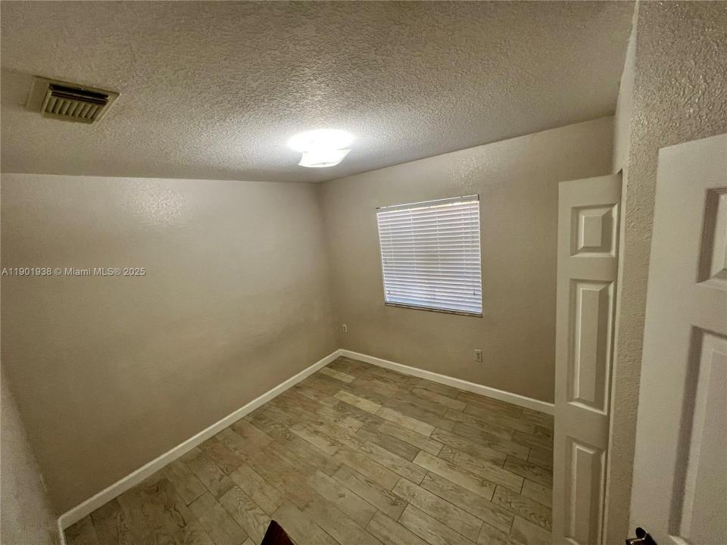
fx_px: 273
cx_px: 364
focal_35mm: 13
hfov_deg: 106.2
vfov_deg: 89.9
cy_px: 272
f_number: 1.8
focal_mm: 1.57
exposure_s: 1/60
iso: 160
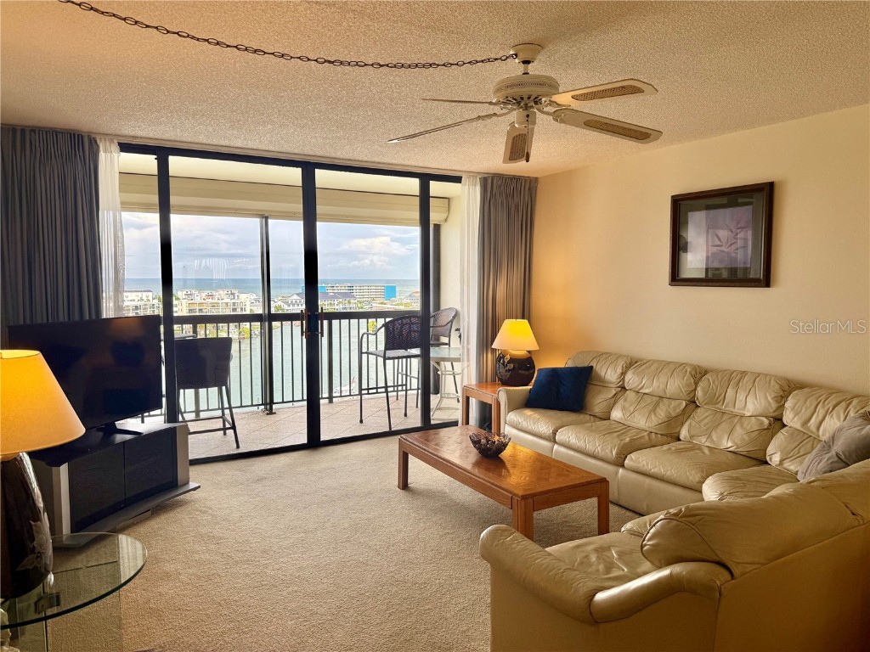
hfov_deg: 71.6
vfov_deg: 56.8
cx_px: 435
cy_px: 326
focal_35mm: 24
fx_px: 603
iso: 80
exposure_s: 1/321
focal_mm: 6.76
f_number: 1.78
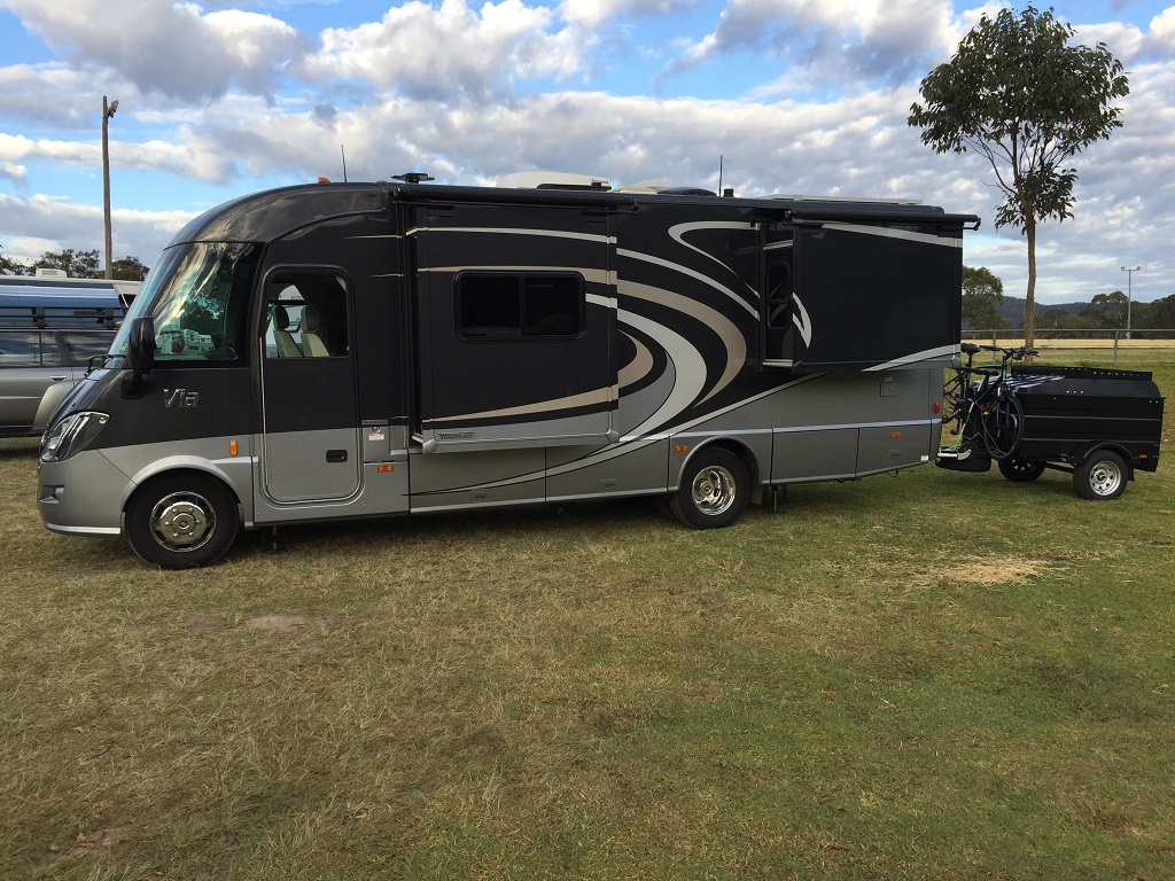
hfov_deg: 61.7
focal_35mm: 29
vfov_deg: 48.2
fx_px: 984
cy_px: 440
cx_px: 588
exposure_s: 1/476
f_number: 2.2
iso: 32
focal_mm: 4.15
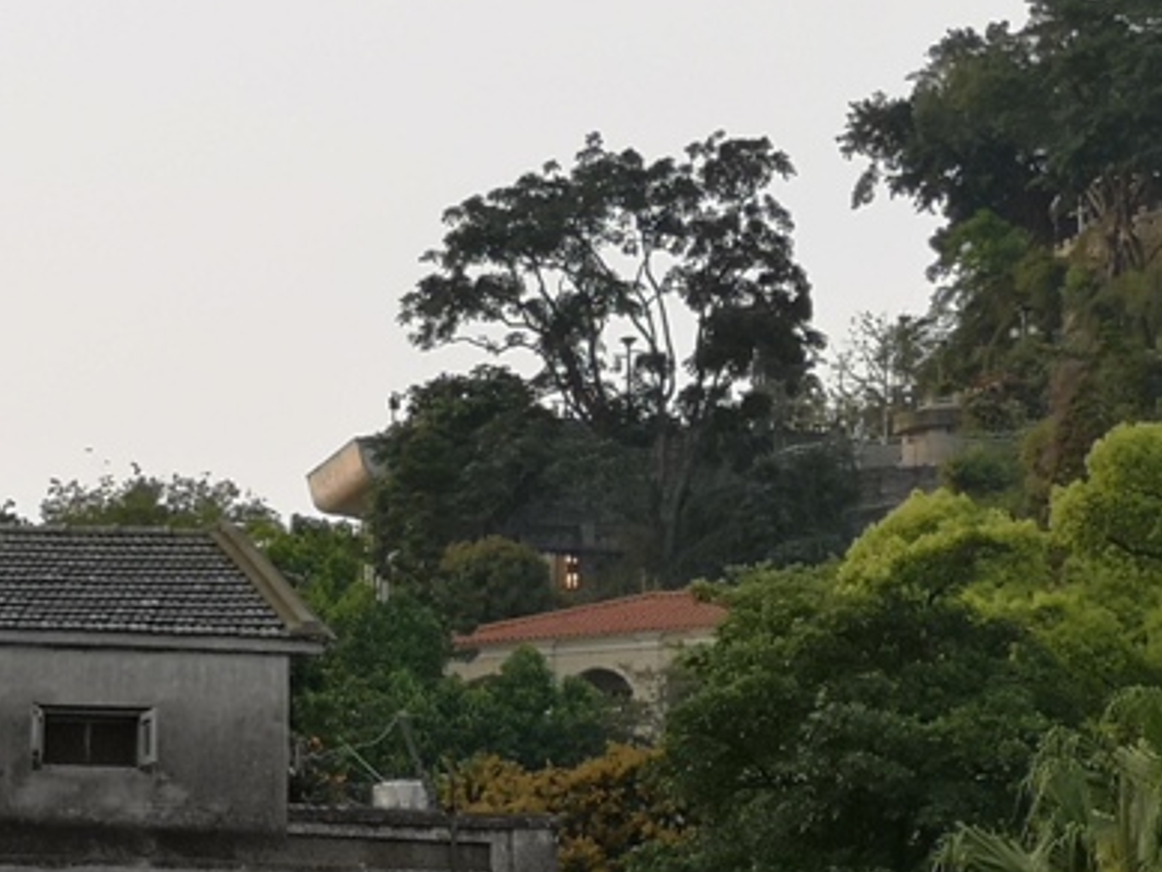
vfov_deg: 9.8
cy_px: 236
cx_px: 836
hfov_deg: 13.0
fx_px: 5104
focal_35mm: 152
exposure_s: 1/1029
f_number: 1.8
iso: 50
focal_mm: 3.95
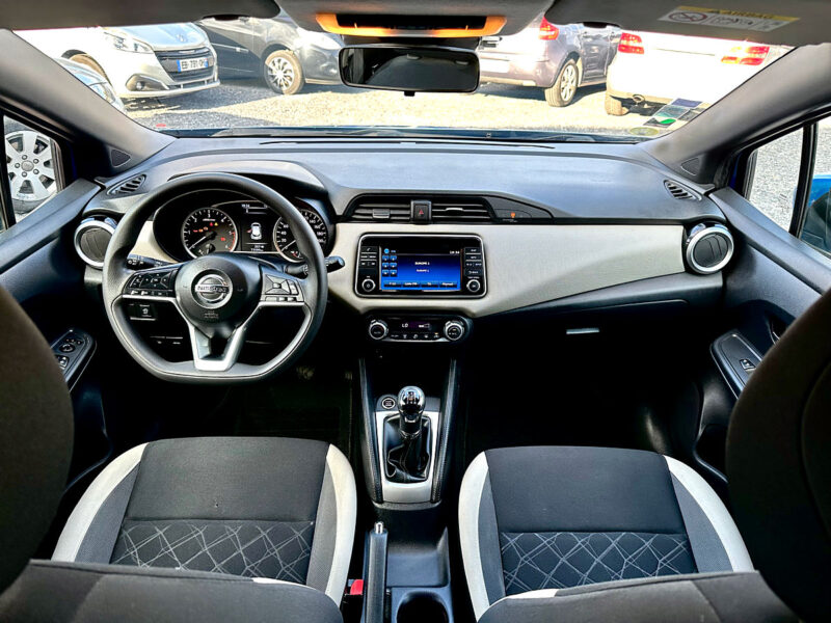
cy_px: 312
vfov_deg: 56.8
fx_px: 576
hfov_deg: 71.6
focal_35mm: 24
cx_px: 416
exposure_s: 1/121
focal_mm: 6.86
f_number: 1.78
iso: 80
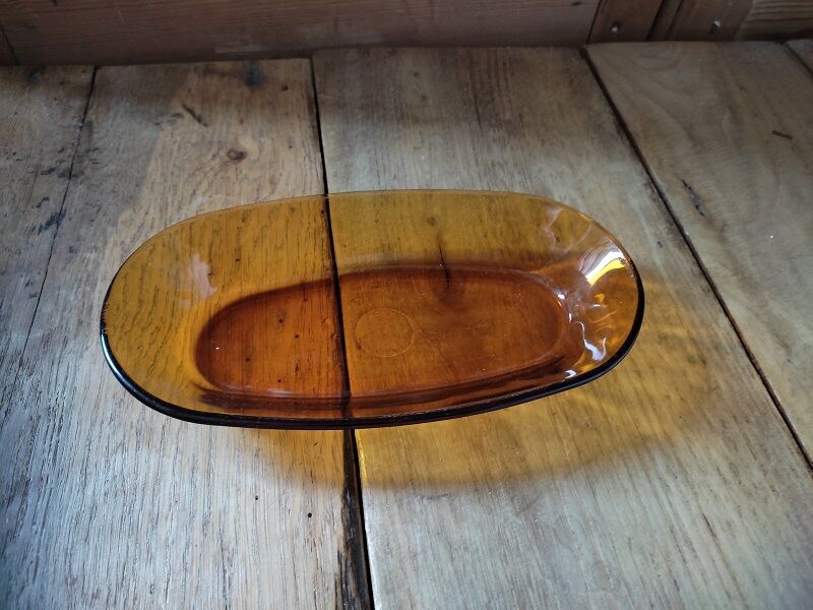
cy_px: 305
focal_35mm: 26
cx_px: 406
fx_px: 611
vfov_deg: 53.1
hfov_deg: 67.3
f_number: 1.79
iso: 1179
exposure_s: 1/20
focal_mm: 4.74
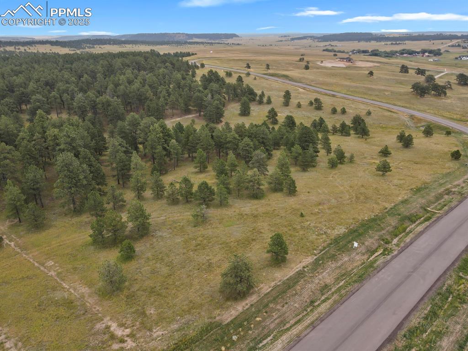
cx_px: 234
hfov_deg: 71.6
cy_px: 176
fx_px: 324
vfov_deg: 56.8
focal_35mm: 24
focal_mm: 4.5
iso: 100
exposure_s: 1/180
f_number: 2.8
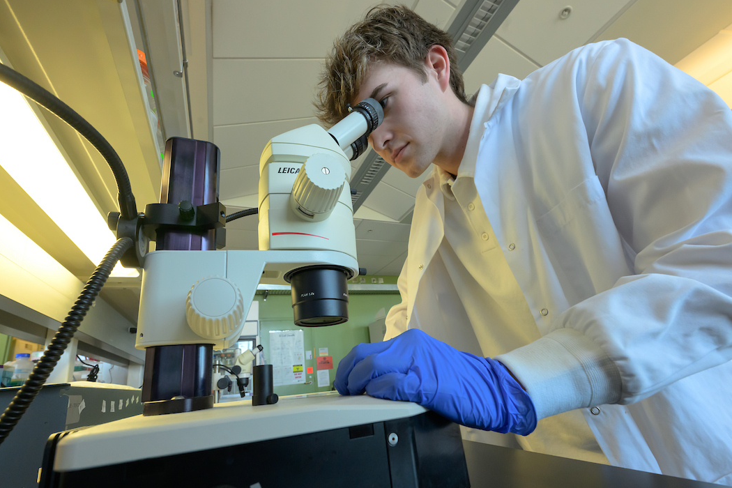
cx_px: 359
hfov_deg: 96.7
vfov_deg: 73.4
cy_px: 276
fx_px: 325
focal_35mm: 16
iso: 2000
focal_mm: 14
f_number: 9
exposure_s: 1/100
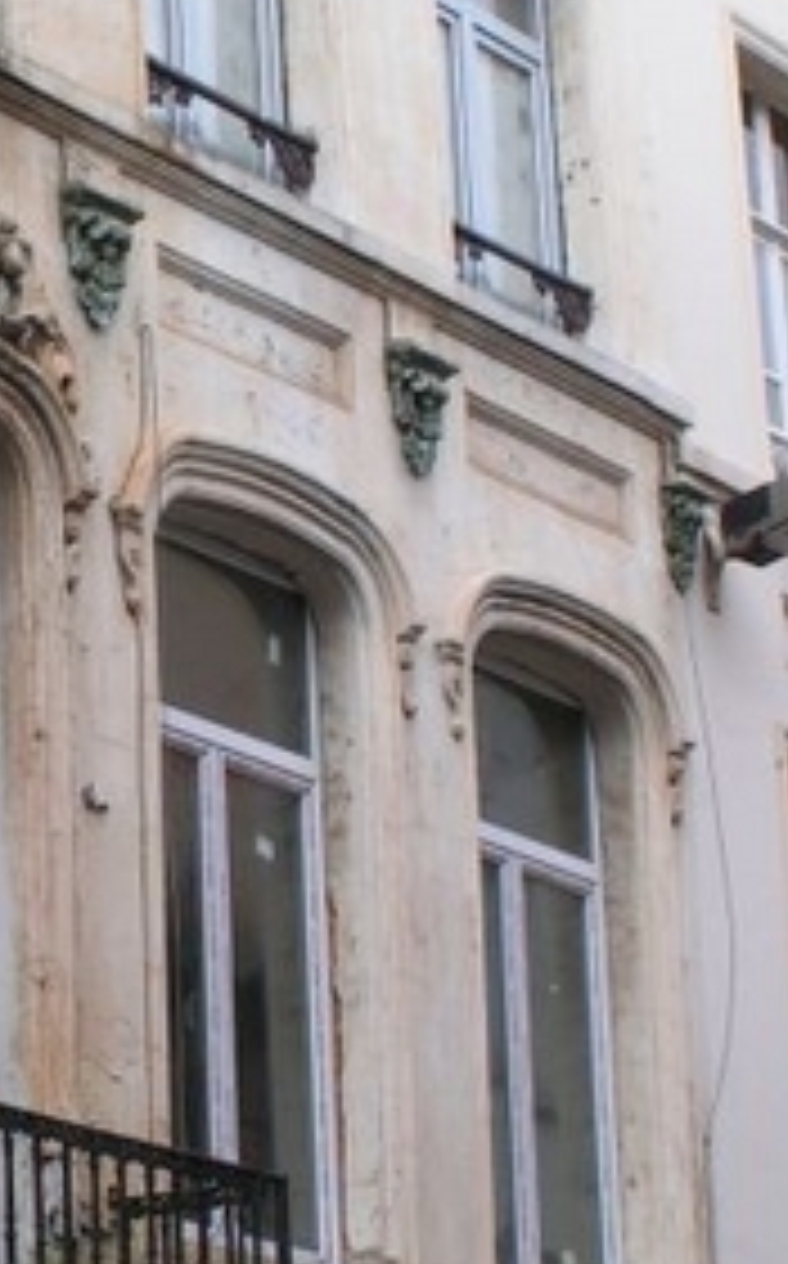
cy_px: 605
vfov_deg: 13.9
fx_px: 5202
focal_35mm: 151
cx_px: -275
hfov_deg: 8.5
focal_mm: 13.4
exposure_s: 1/80
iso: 50
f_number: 5
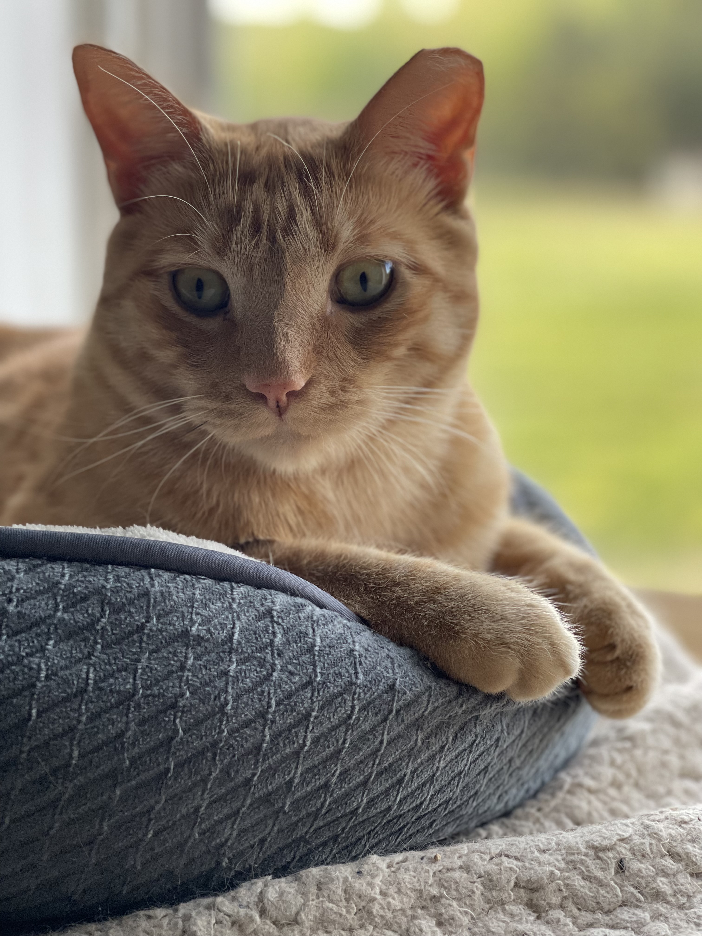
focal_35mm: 64
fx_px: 1731
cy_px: 468
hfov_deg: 22.9
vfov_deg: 30.3
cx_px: 351
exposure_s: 1/121
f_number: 2.2
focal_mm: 7.5
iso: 200
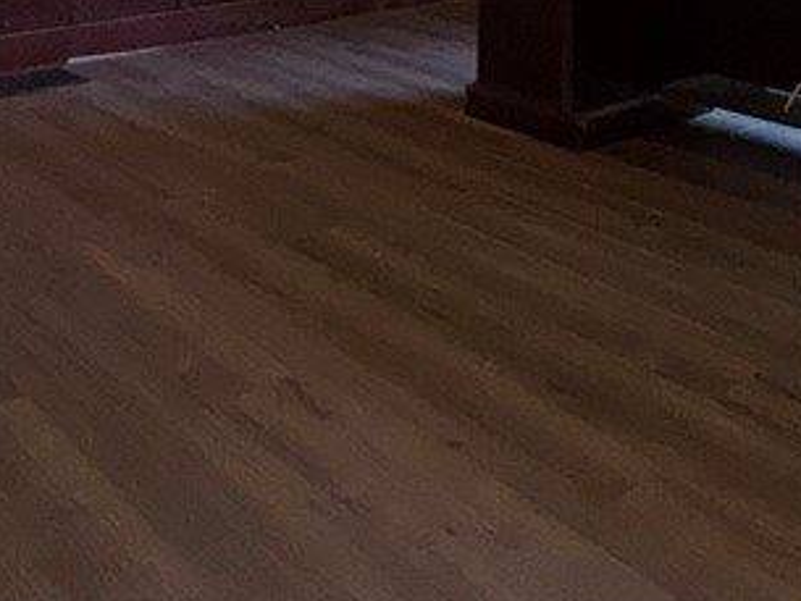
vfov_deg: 25.7
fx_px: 1088
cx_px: 412
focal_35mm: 47
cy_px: -213
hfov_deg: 40.4
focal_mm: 2.22
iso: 100
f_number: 2.2
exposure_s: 1/60
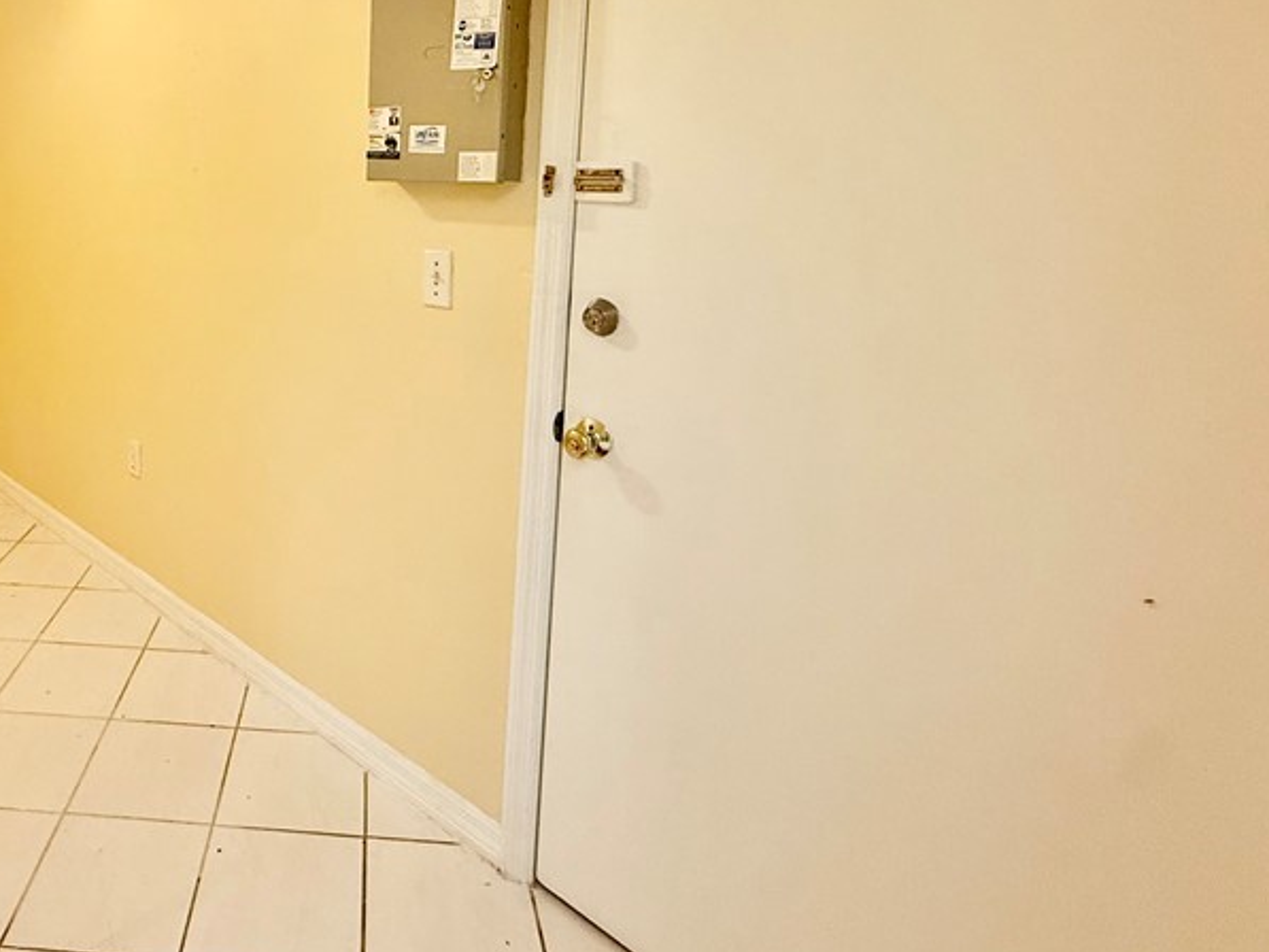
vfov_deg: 55.3
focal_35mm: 24
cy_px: 293
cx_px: 306
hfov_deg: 66.8
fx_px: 880
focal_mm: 2.22
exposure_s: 1/60
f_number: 2.2
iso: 320
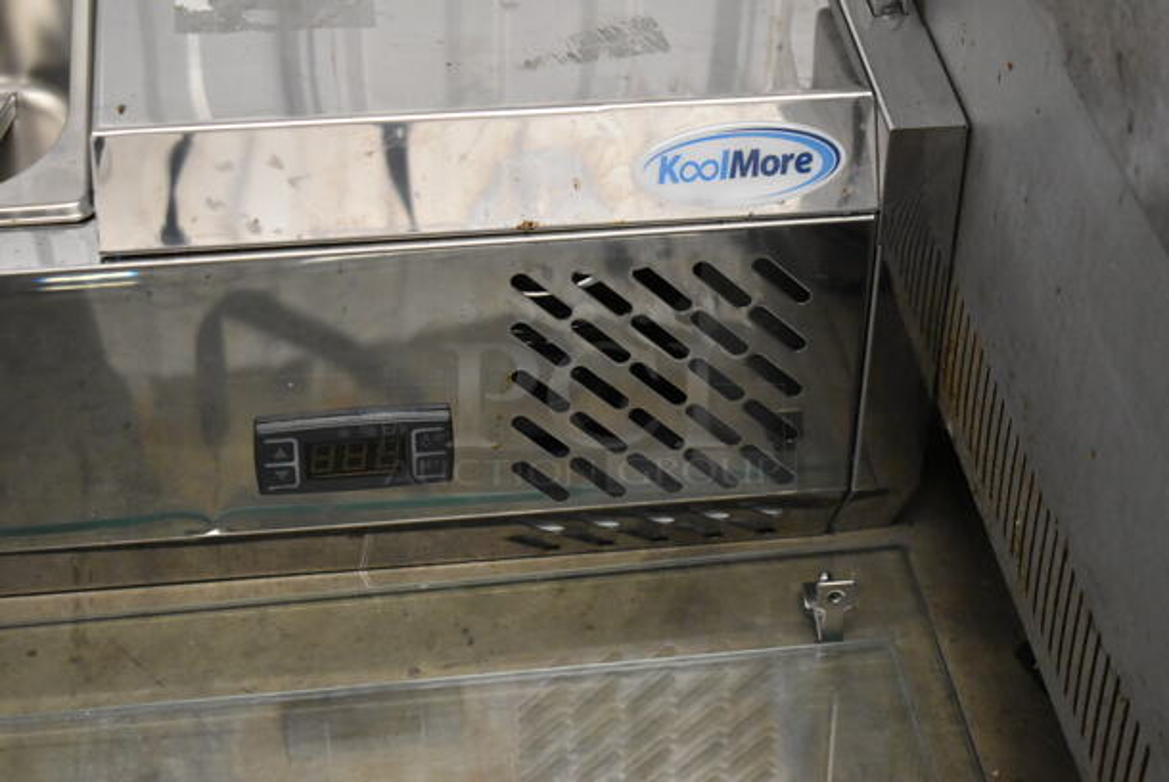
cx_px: 584
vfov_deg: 18.2
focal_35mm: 75
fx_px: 2438
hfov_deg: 27.0
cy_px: 391
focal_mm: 50
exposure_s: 1/80
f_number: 5.6
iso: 5600
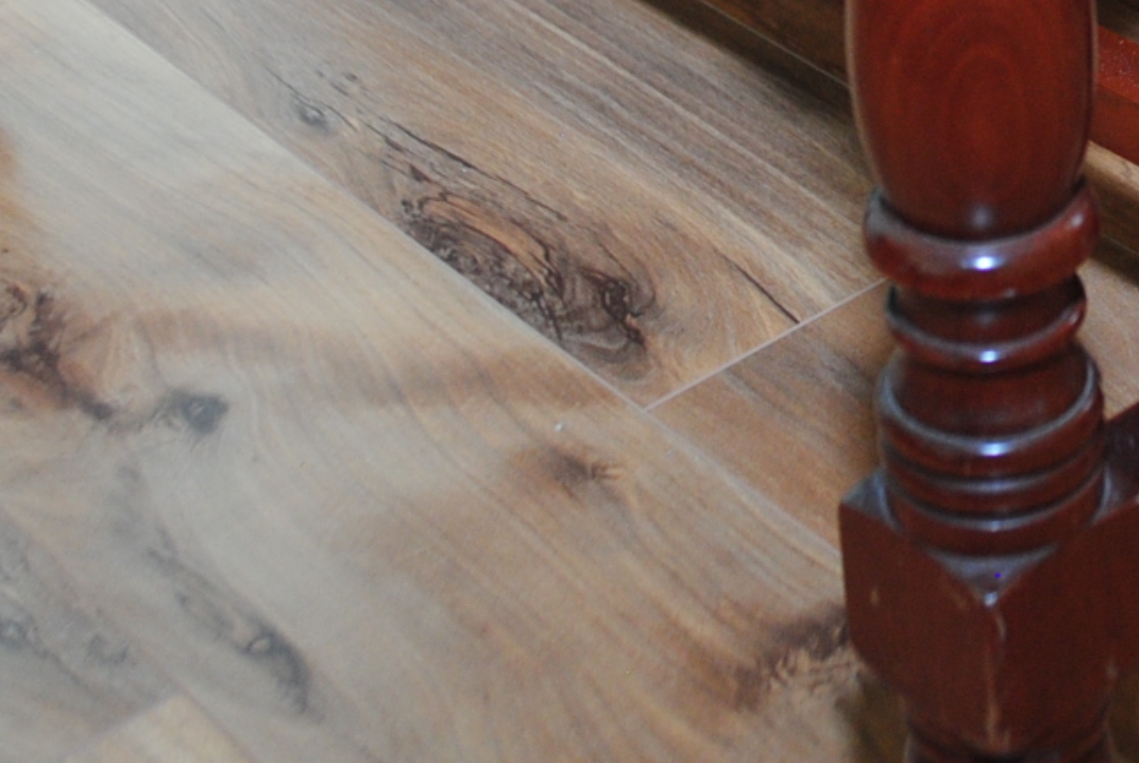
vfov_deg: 13.7
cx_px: 1084
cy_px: -9
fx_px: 3136
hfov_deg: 20.1
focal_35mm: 99
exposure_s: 1/25
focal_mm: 22
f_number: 3.8
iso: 400
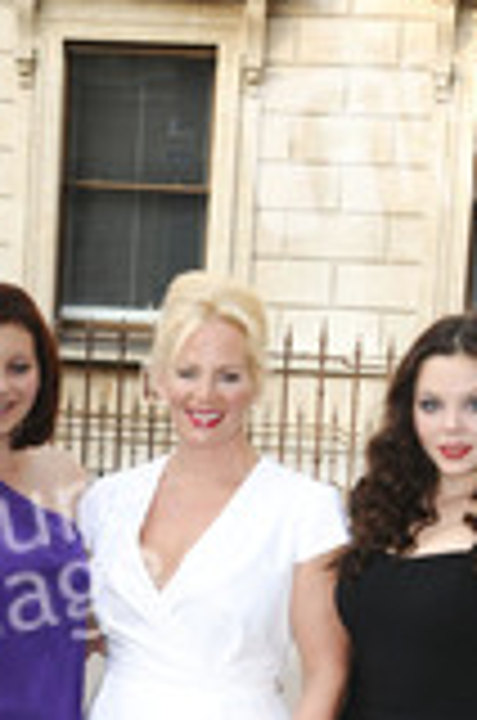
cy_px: 806
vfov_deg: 13.4
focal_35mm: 150
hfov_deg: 9.1
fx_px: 2994
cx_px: 63
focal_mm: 40
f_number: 5.6
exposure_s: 1/250
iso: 320
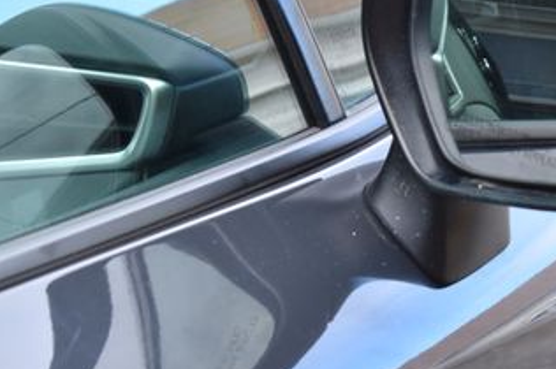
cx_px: 503
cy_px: 51
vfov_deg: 8.2
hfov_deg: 12.2
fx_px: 2577
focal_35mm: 167
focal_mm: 55
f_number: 7.1
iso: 400
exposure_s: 1/125
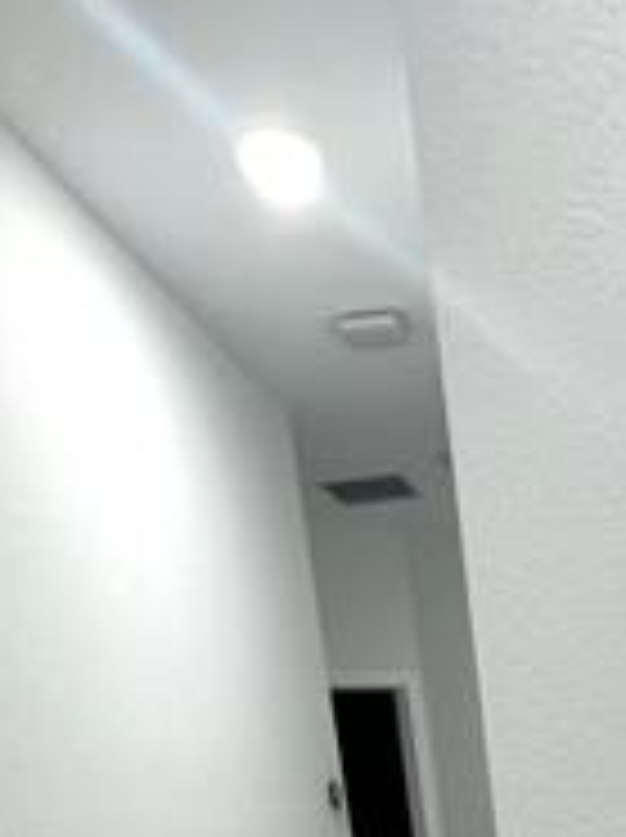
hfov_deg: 31.4
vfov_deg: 34.3
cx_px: 644
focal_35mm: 42
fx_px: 1015
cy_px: 1044
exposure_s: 1/120
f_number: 1.8
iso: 125
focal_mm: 1.57
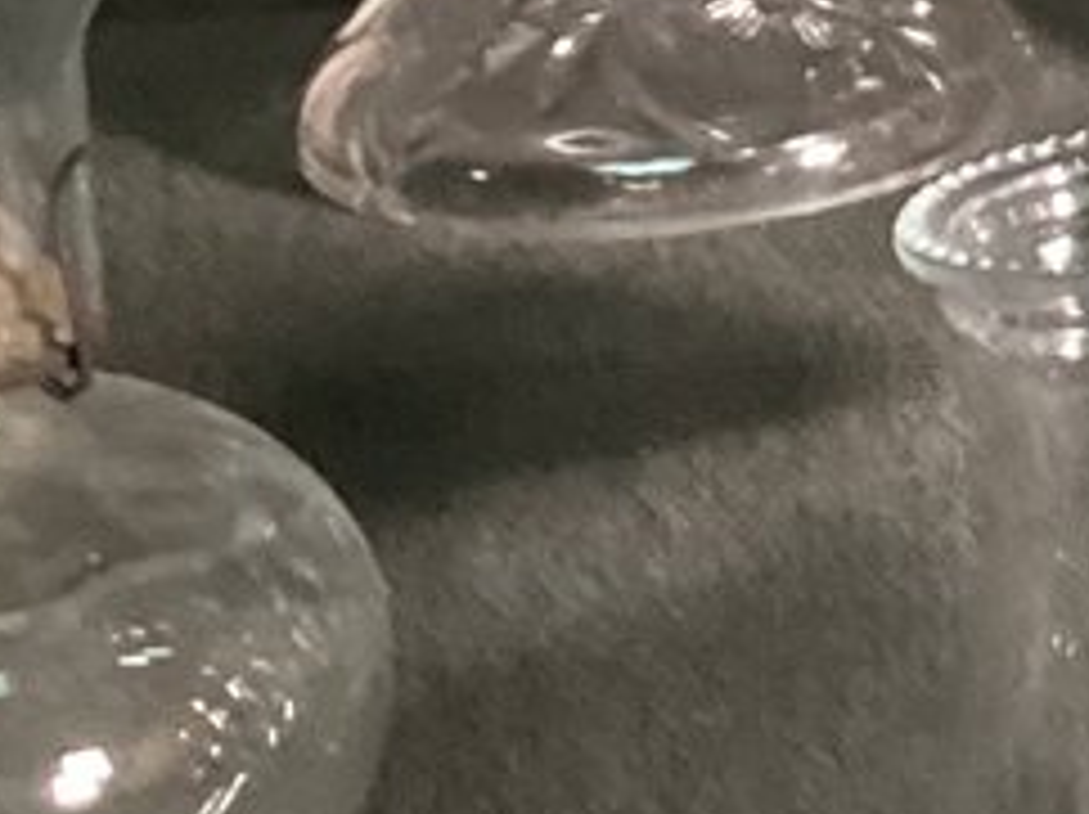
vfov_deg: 7.6
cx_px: 1789
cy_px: -236
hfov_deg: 9.8
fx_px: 6097
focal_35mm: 194
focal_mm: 3.3
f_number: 2.4
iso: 400
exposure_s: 1/40
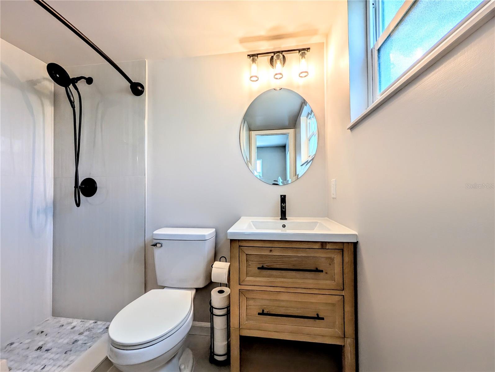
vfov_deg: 94.6
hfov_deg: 110.5
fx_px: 172
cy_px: 186
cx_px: 248
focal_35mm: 12
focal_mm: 2.02
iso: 48
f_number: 1.7
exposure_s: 1/164
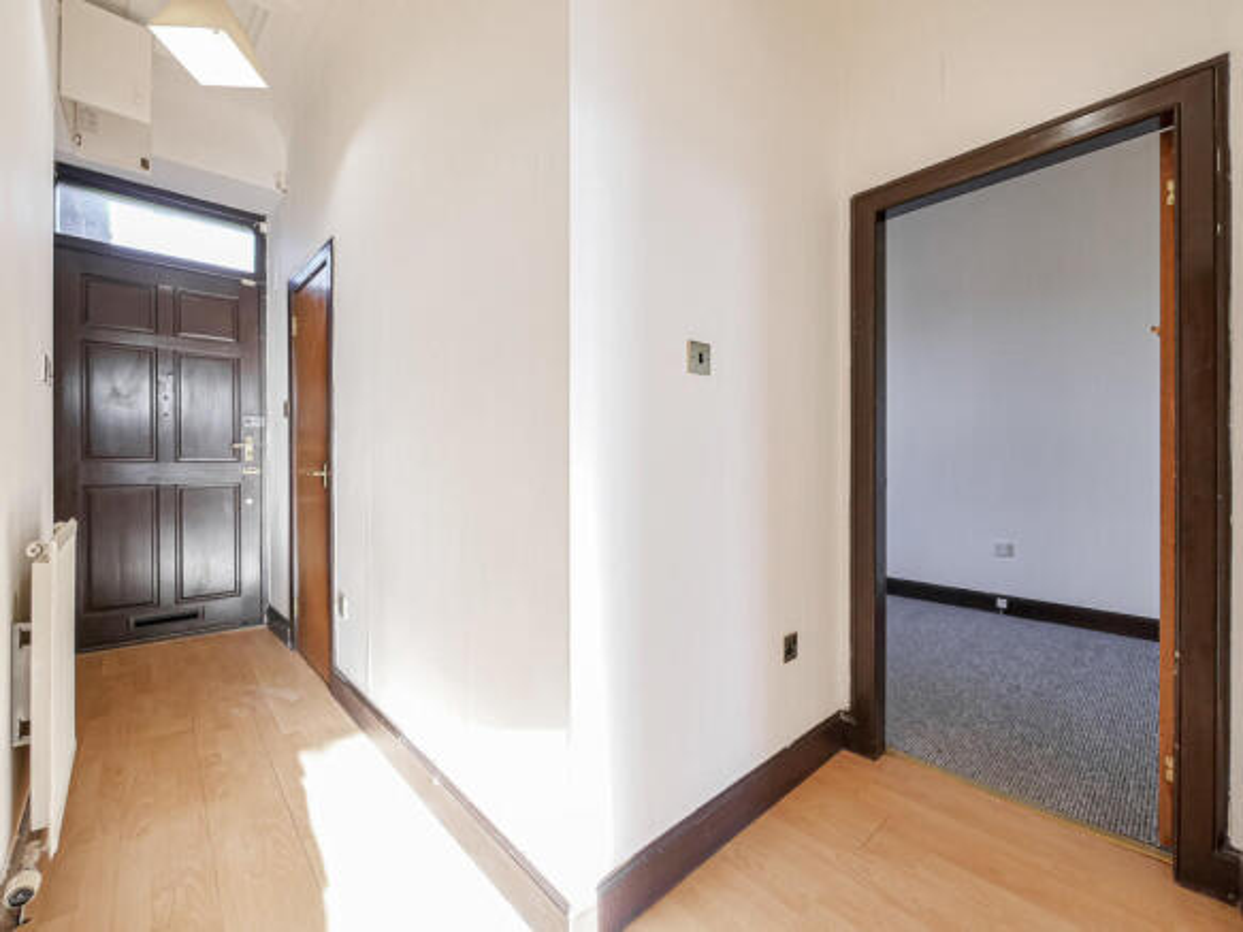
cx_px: 622
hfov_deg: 102.1
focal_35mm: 14
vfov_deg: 85.7
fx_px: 503
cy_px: 466
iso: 800
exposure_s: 1/125
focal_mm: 7
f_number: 4
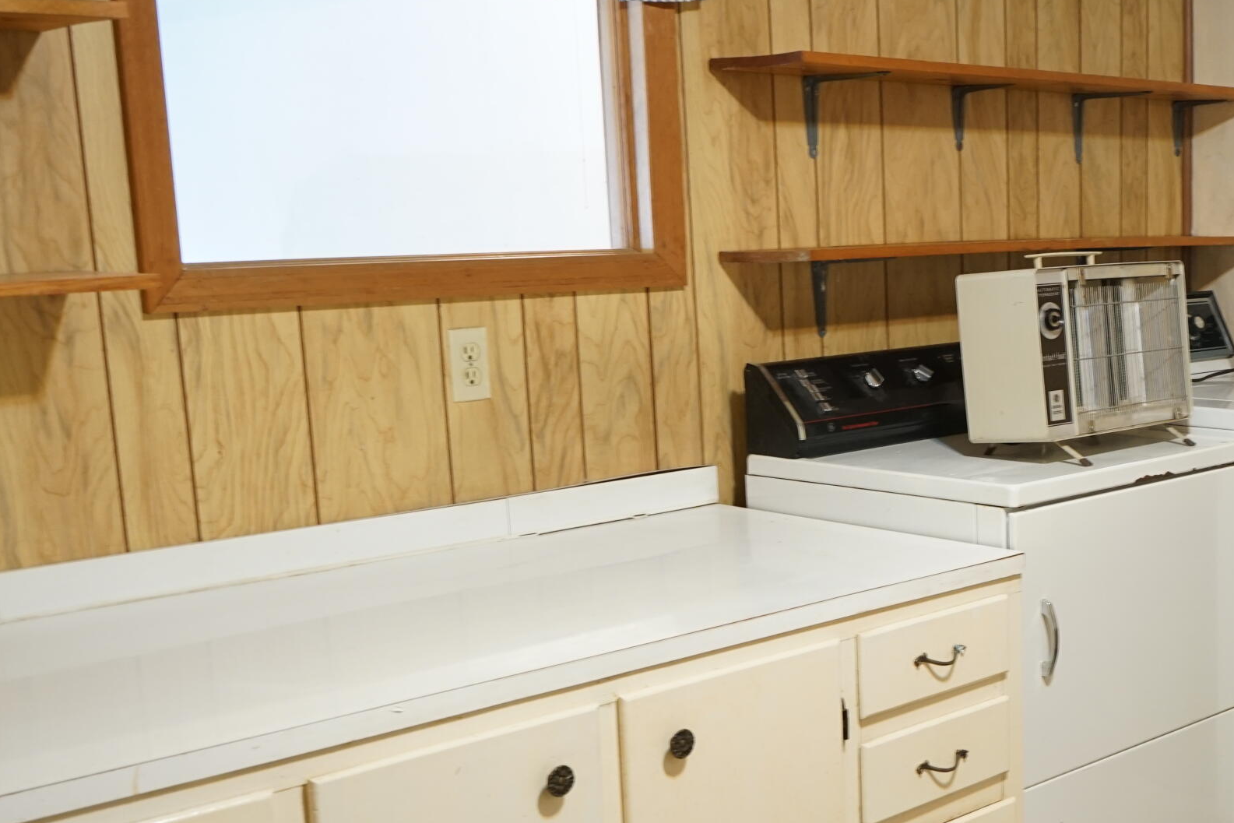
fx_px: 1817
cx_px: 1123
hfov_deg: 35.2
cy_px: 562
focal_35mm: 53
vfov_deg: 25.4
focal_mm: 28
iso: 1000
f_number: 6.3
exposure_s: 1/6
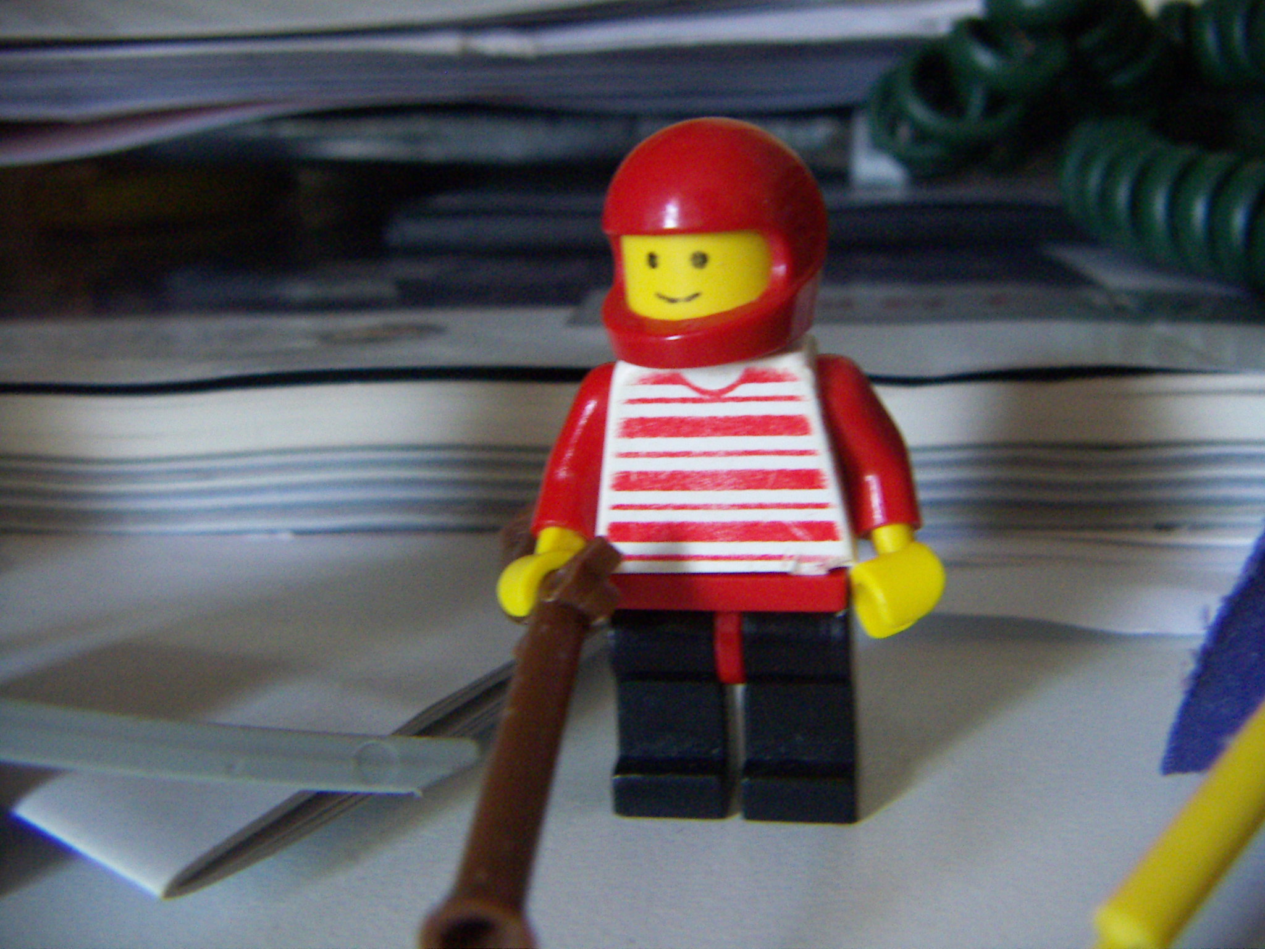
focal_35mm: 36
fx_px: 1316
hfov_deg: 51.4
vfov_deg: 39.7
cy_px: 474
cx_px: 632
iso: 200
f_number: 2.8
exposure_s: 1/25
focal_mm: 4.7
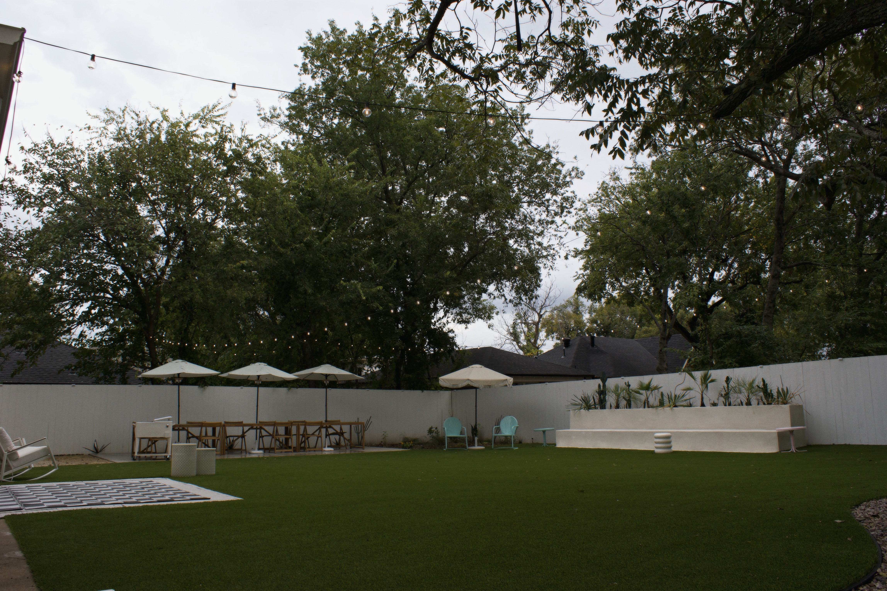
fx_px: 665
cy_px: 296
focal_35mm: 27
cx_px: 444
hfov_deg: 67.4
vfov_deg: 47.9
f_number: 8
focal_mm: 18
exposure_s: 1/60
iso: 100
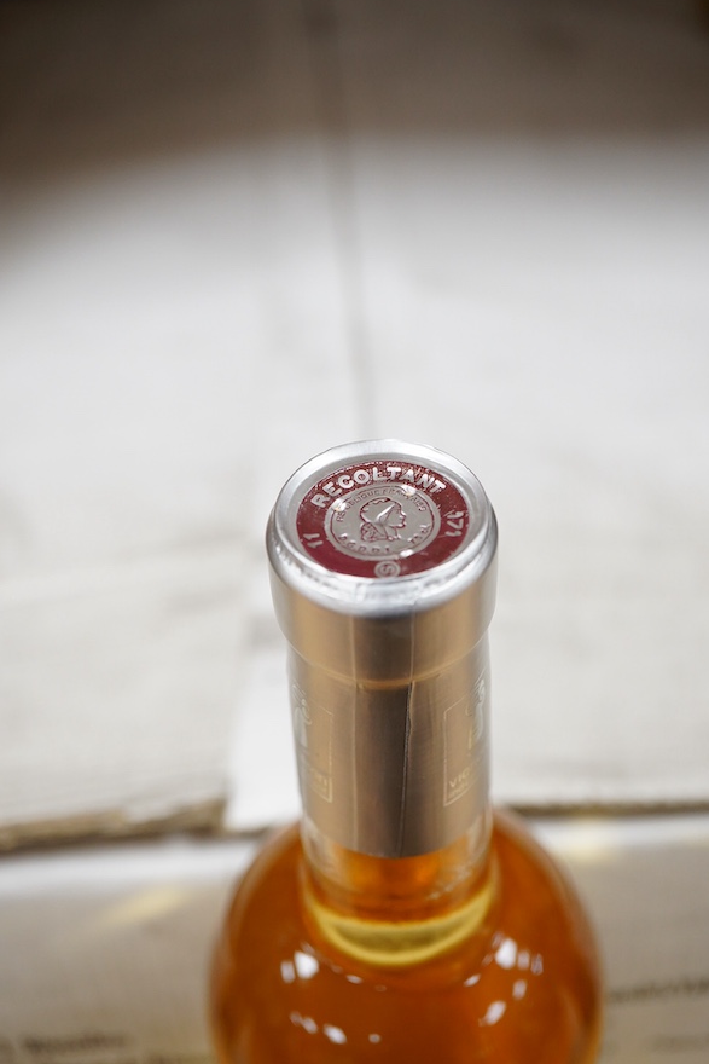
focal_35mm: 46
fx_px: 1358
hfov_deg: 29.3
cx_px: 361
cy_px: 526
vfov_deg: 42.7
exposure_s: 1/125
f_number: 7.1
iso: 1250
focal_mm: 30
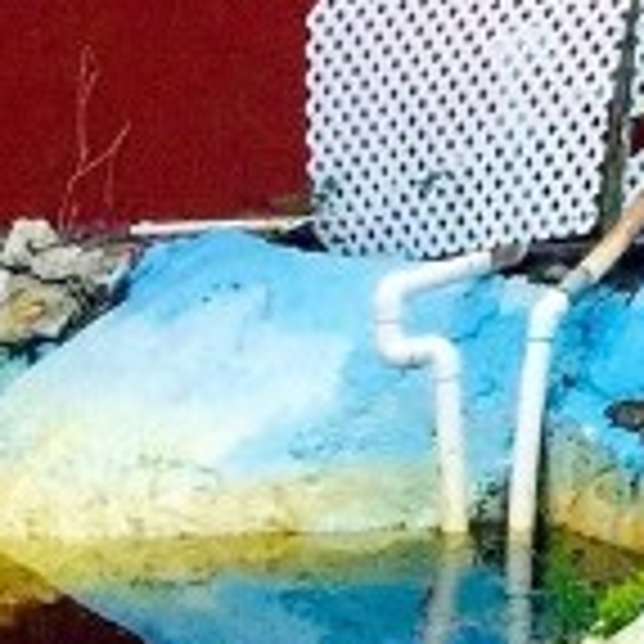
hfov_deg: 8.8
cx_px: 1405
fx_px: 3873
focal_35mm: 184
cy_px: -1018
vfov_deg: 8.5
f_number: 2.2
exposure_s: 1/1199
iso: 32
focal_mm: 4.15
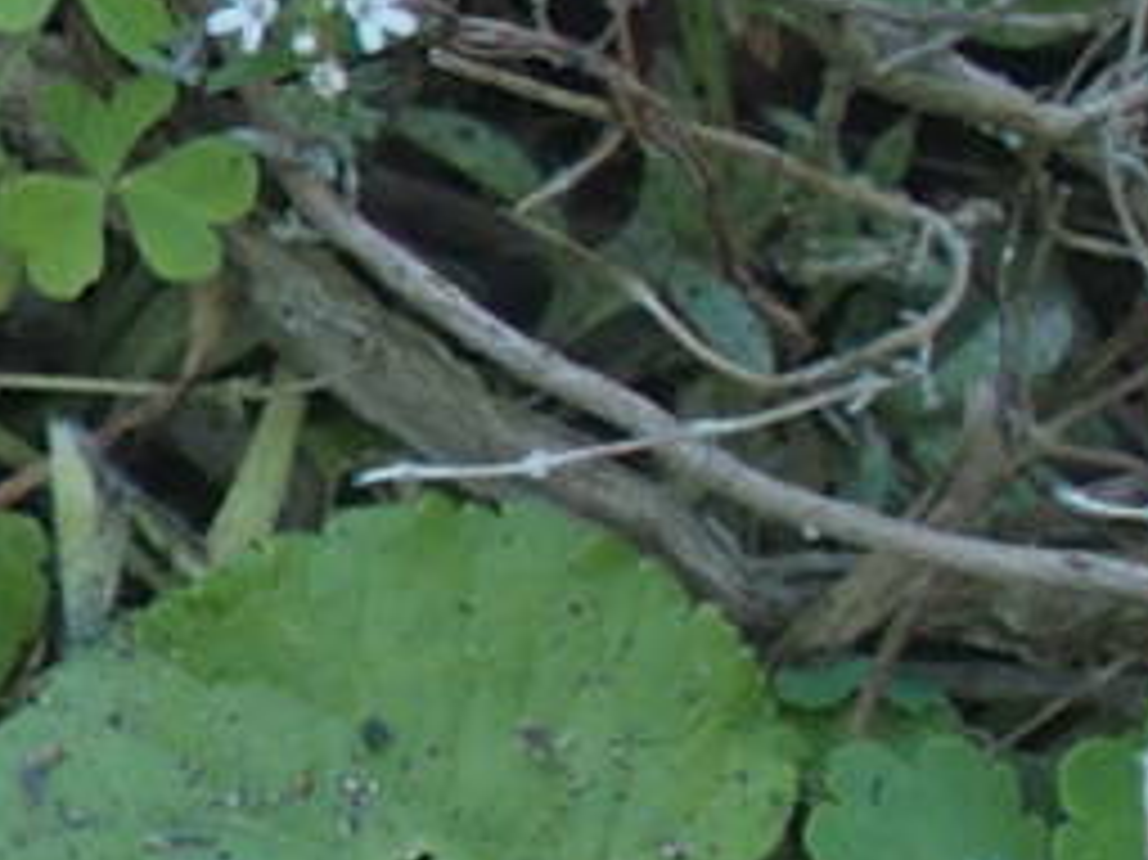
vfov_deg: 4.3
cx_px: -2458
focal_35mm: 346
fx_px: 11469
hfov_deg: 5.4
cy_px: 1274
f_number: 2.8
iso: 200
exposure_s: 1/80
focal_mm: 9.8
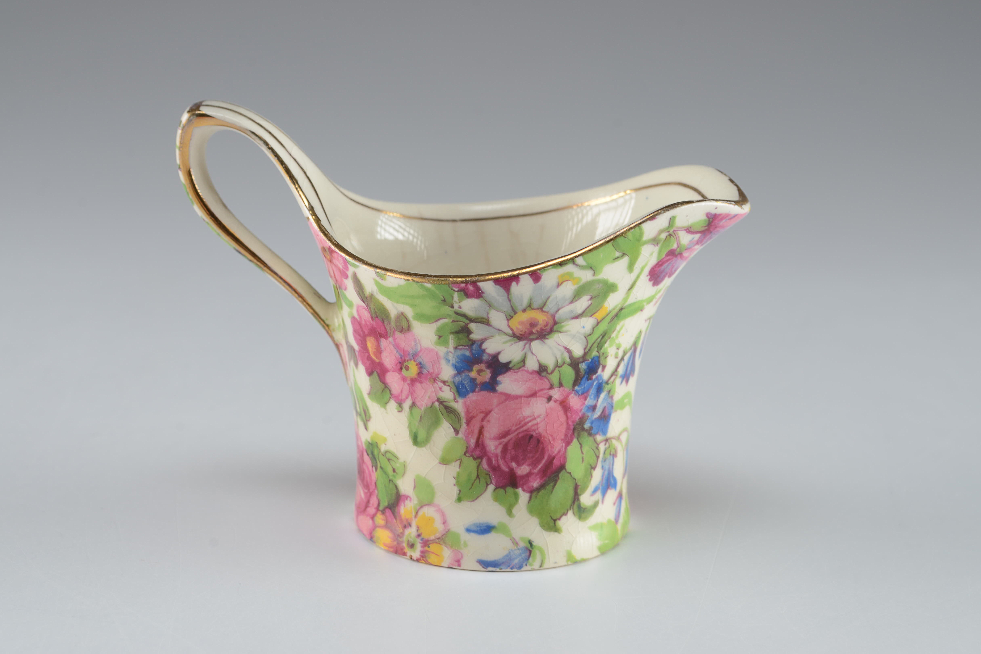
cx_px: 491
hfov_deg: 24.3
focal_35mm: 84
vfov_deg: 16.4
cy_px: 326
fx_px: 2275
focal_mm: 55
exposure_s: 1/80
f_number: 13
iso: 100
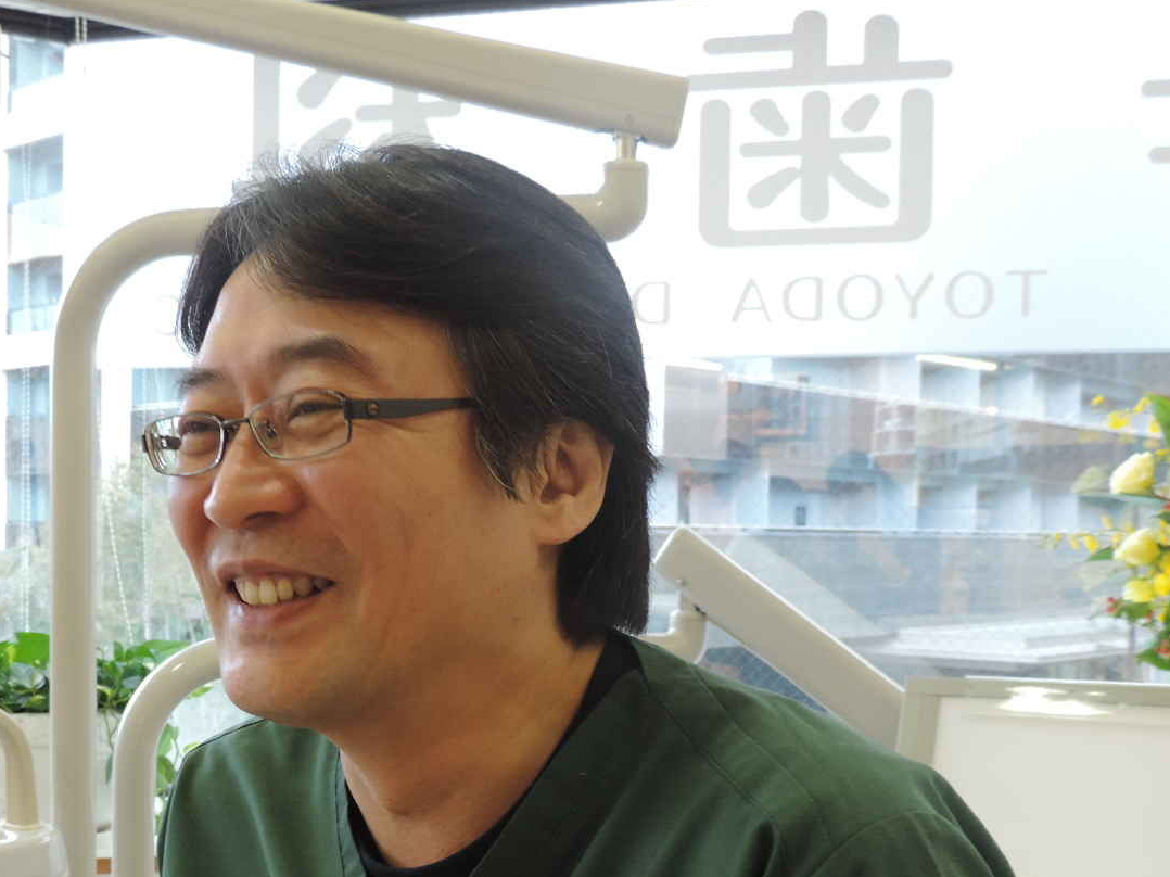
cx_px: 379
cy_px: 614
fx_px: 1656
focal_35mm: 49
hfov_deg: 38.4
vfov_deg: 29.4
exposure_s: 1/50
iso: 250
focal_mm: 5.8
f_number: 3.2
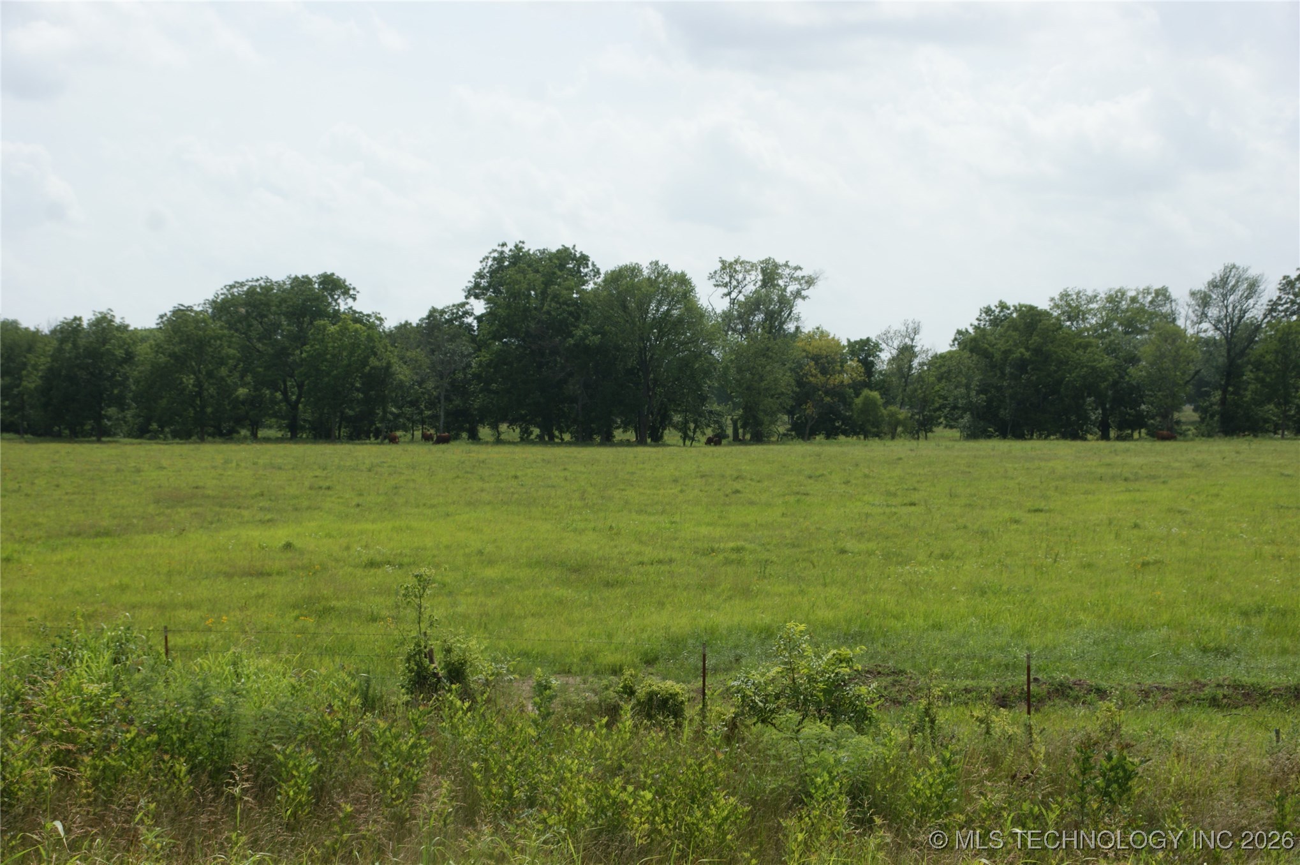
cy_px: 432
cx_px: 650
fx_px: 2165
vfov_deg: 22.6
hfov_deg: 33.4
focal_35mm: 60
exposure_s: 1/250
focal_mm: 40
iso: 100
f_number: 10
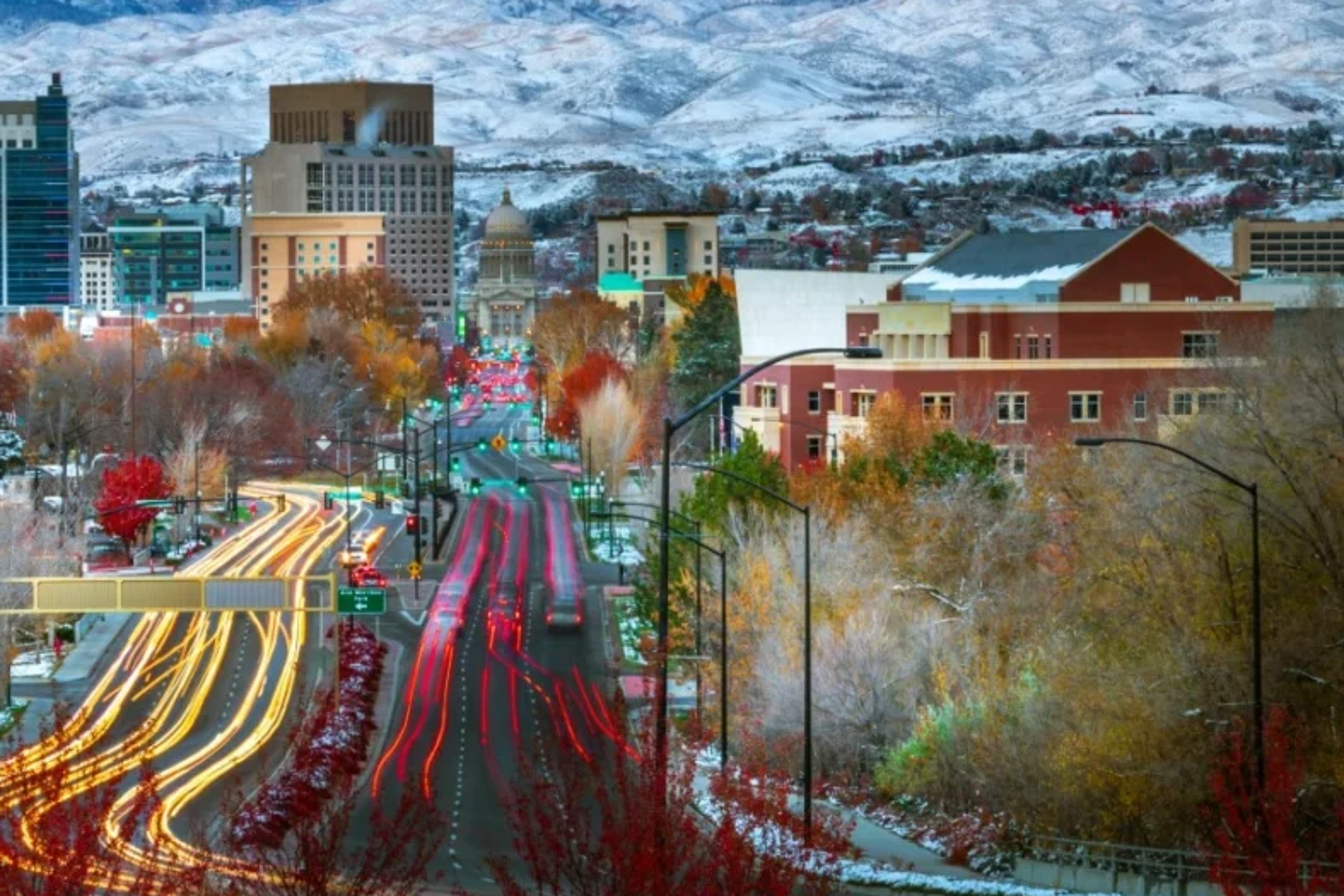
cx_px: 476
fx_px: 5638
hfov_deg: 13.6
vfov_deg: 9.1
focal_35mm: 151
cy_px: 397
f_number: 32
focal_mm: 116
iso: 31
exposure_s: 15
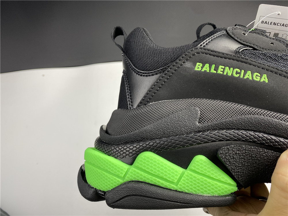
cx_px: 144
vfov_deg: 53.1
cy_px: 108
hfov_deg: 67.3
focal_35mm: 26
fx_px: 216
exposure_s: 1/100
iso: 64
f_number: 1.8
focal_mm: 4.25
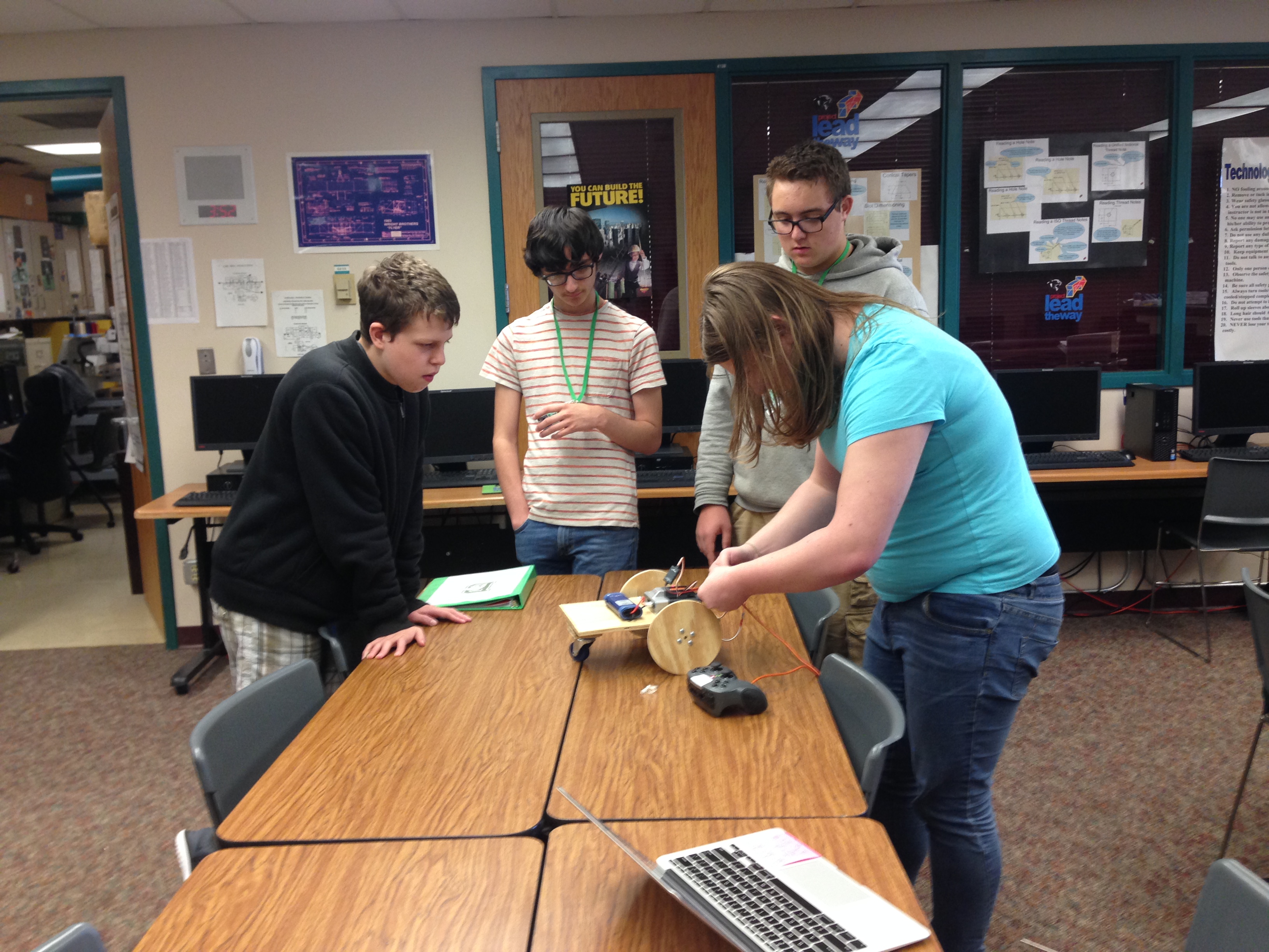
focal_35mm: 33
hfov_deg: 55.4
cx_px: 634
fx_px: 1210
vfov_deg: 42.9
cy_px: 476
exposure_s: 1/20
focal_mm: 4.12
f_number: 2.4
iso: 100
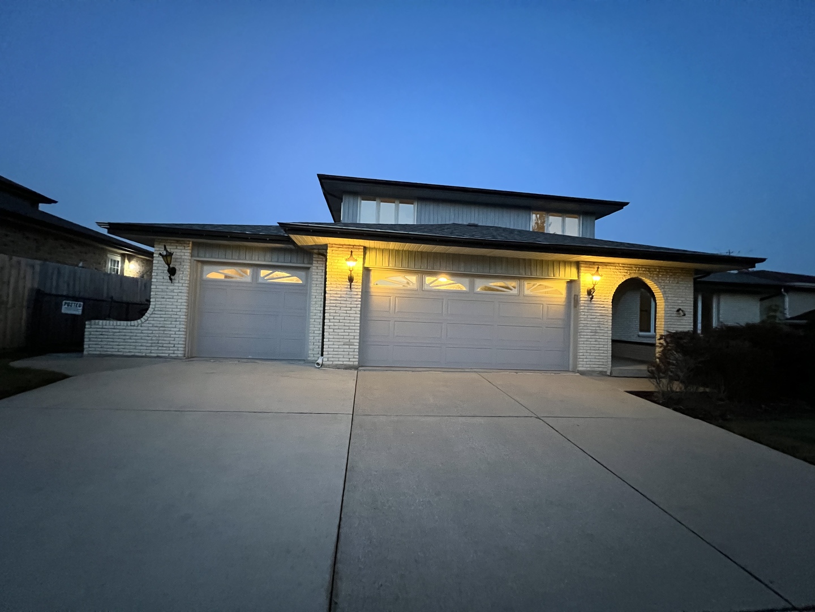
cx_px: 408
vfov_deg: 89.9
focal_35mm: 13
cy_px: 306
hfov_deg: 106.2
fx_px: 306
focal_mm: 1.57
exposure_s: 1/30
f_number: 1.8
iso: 1000
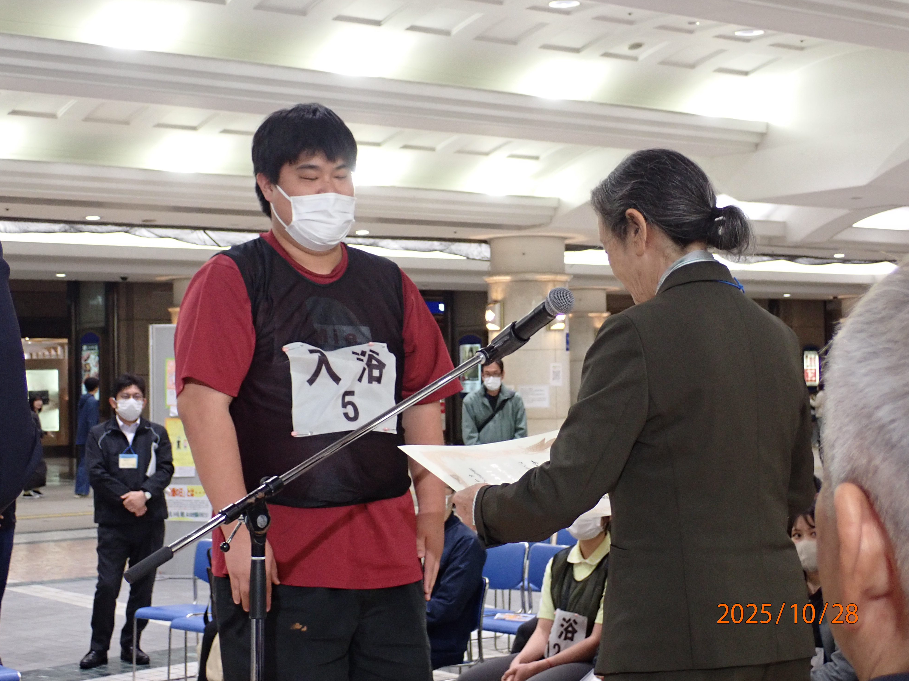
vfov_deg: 23.3
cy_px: 341
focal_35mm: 63
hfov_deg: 30.7
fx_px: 1654
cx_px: 453
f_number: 3.6
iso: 400
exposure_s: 1/60
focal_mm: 11.09
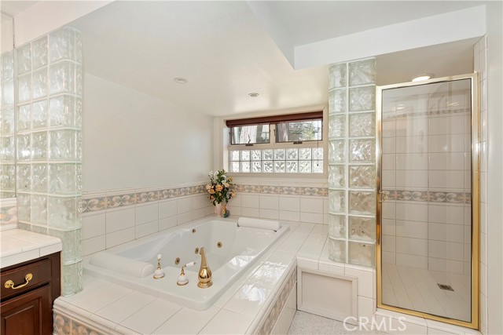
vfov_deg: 77.4
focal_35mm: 15
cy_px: 168
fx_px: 210
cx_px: 252
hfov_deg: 100.4
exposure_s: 1/30
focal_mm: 10
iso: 400
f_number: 8
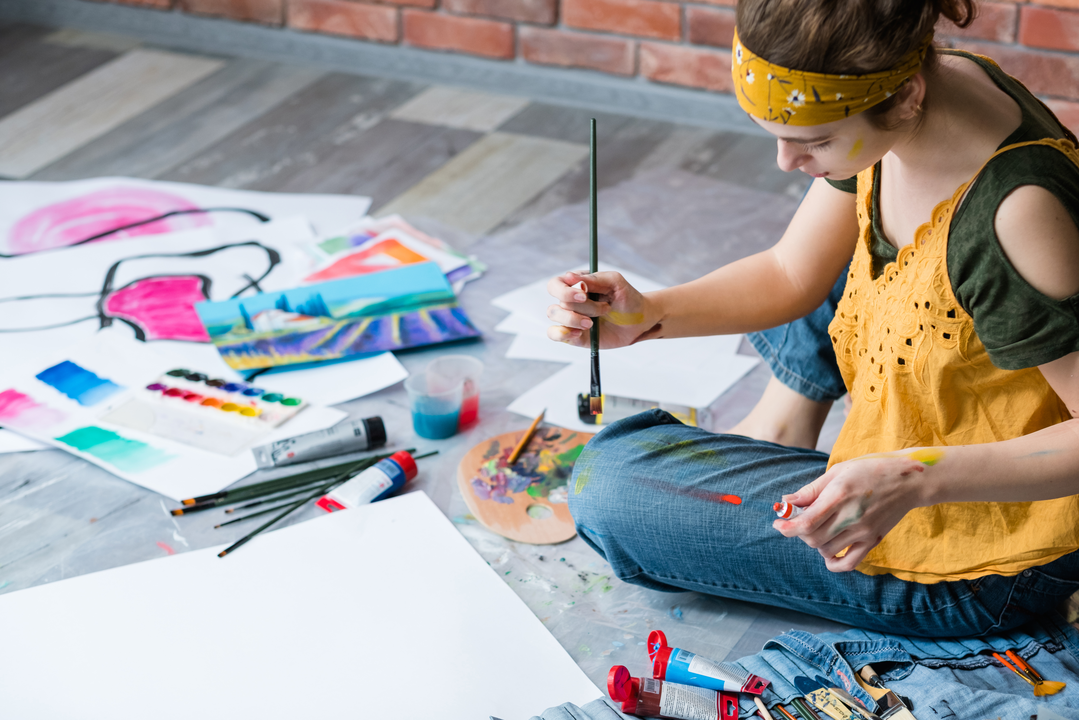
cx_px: 540
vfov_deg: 16.3
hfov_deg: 24.2
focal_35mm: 84
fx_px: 2517
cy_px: 360
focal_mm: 56
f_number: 2.2
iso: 500
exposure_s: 1/250
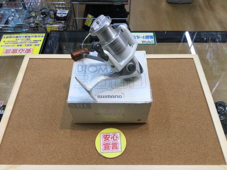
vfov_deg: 45.4
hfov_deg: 58.4
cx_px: 114
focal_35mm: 31
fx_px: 203
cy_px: 85
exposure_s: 1/30
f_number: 2.4
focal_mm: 3.3
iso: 25
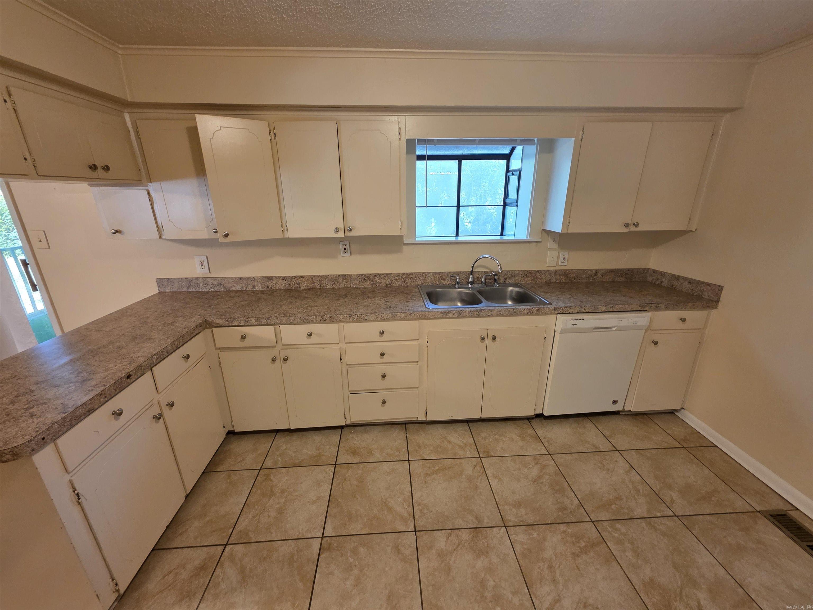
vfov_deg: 89.9
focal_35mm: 13
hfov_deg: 106.2
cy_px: 305
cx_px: 406
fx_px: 305
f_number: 1.9
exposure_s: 1/60
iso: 160
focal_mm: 2.2
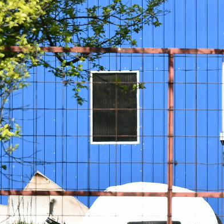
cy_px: 52
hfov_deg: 2.6
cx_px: 306
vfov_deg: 2.6
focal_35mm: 679
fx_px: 4971
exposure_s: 1/1250
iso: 200
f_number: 5
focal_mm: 130
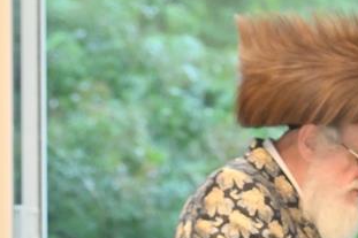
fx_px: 2127
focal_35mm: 214
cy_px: 179
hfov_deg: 9.4
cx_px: 501
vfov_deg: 6.4
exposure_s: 1/200
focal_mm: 65
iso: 2000
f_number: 4
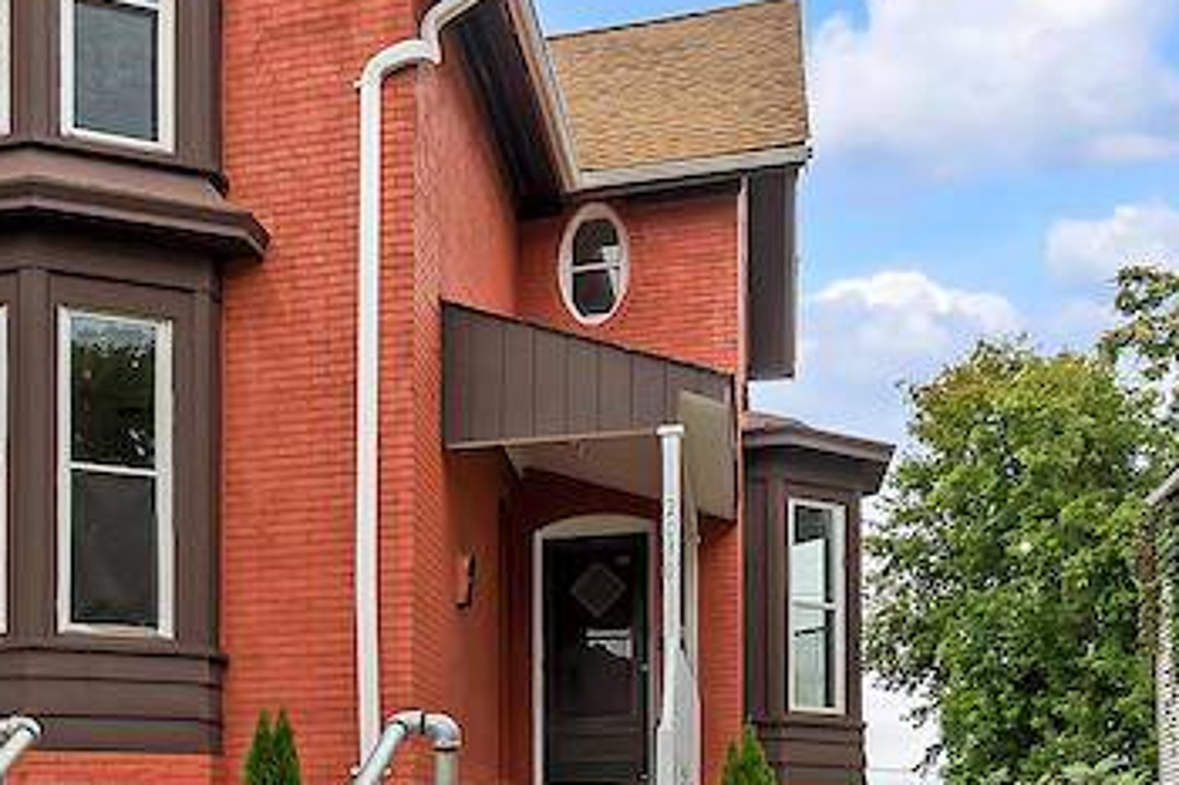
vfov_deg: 27.6
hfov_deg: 39.4
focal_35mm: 48
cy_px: 600
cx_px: 226
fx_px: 1571
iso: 125
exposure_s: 1/125
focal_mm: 14
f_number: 9
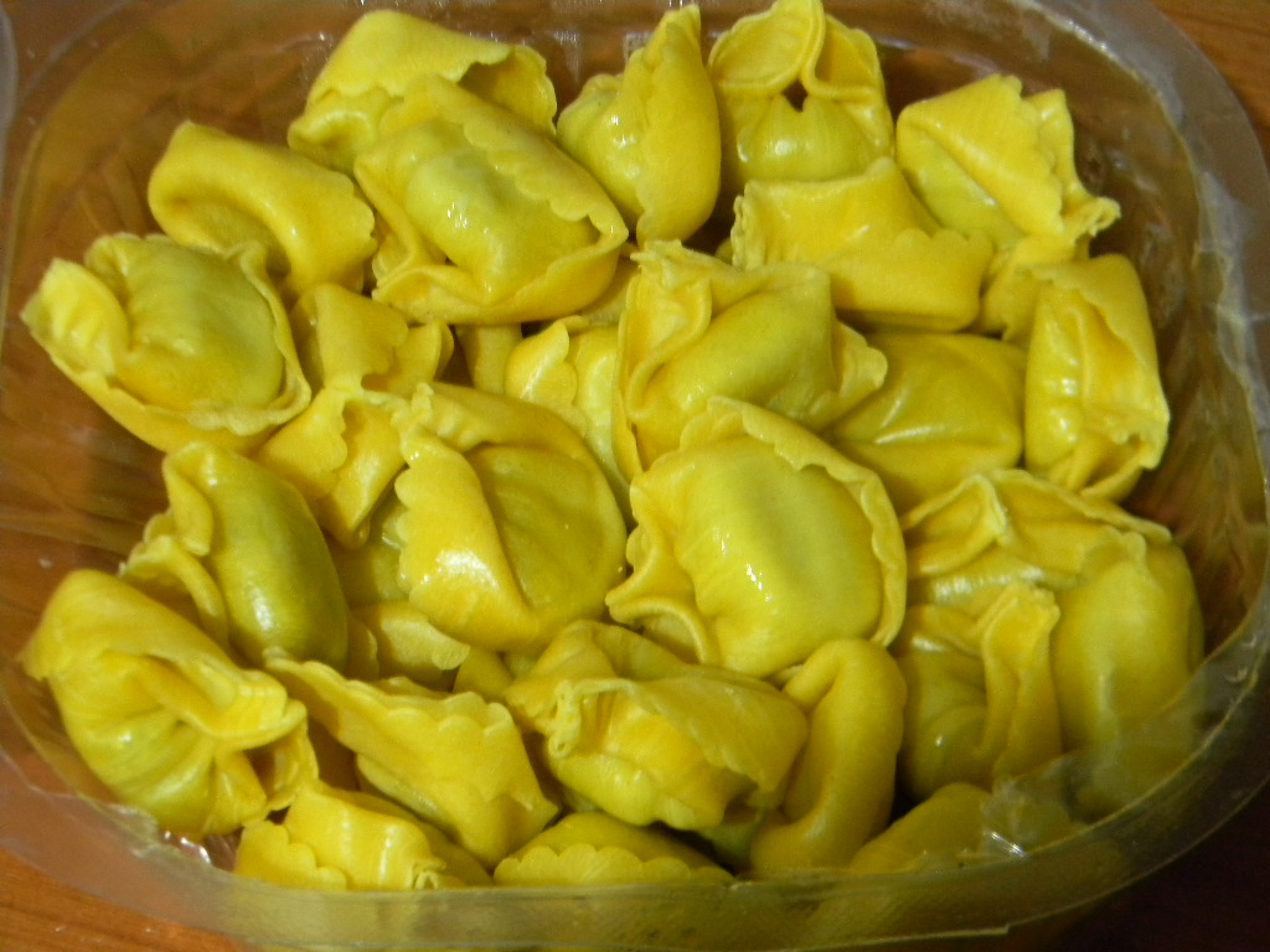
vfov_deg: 17.8
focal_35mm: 83
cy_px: 476
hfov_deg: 23.6
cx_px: 635
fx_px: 3045
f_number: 4.5
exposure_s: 1/7.1
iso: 400
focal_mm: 15.1
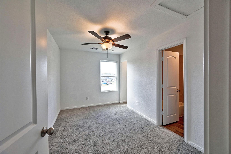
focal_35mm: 14
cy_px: 77
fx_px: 90
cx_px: 116
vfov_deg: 81.1
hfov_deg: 104.3
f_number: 8
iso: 400
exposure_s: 1/40
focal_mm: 14
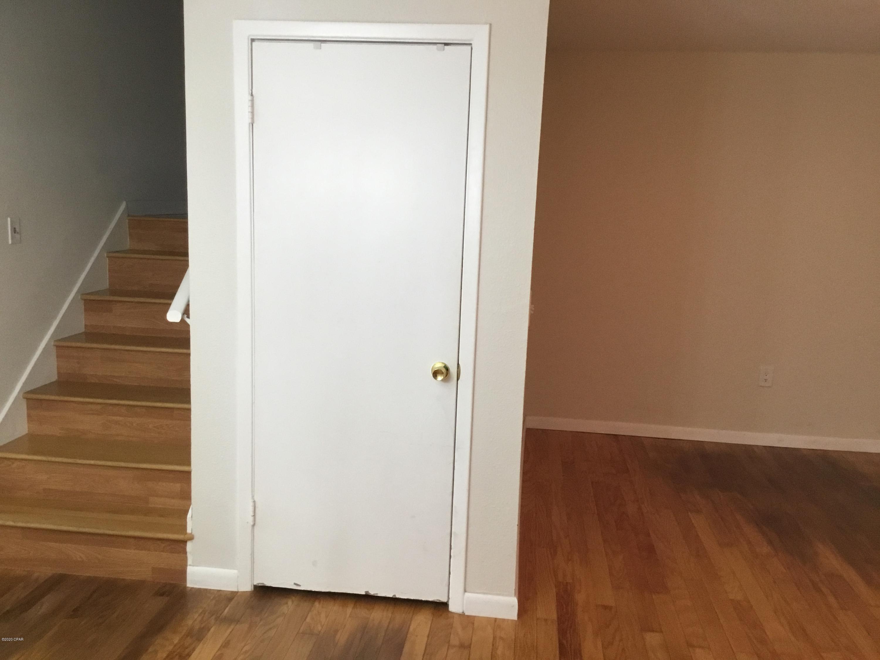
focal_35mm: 31
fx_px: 788
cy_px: 330
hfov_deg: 58.4
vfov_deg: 45.4
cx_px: 440
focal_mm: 3.3
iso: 125
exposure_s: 1/30
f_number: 2.4
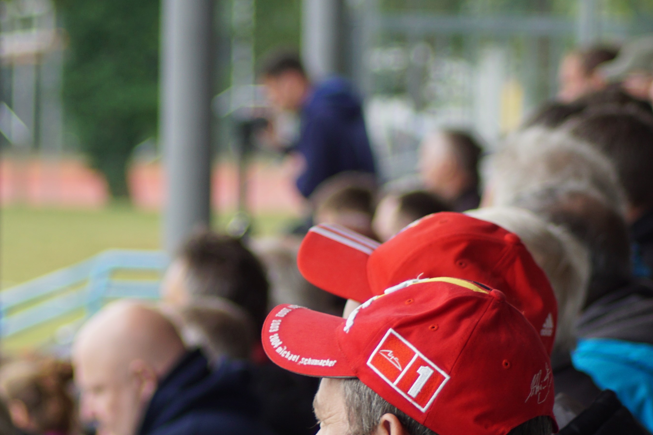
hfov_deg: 6.8
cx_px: 151
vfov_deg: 4.6
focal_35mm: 301
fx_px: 5459
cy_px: 324
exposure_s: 1/160
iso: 160
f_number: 4
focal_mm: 90
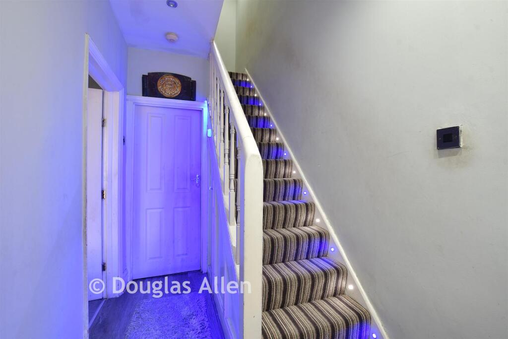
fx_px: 212
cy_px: 170
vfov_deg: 77.3
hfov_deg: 100.4
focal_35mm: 15
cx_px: 254
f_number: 8
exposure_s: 1/3
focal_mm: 10
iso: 250
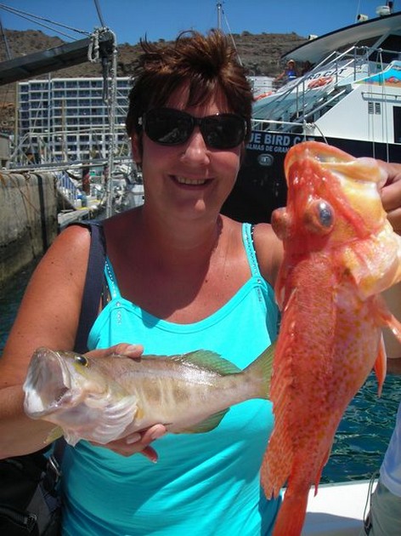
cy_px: 268
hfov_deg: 37.7
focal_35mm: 38
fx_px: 587
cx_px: 200
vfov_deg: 49.0
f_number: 6.4
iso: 50
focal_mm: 6.3
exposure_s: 1/244
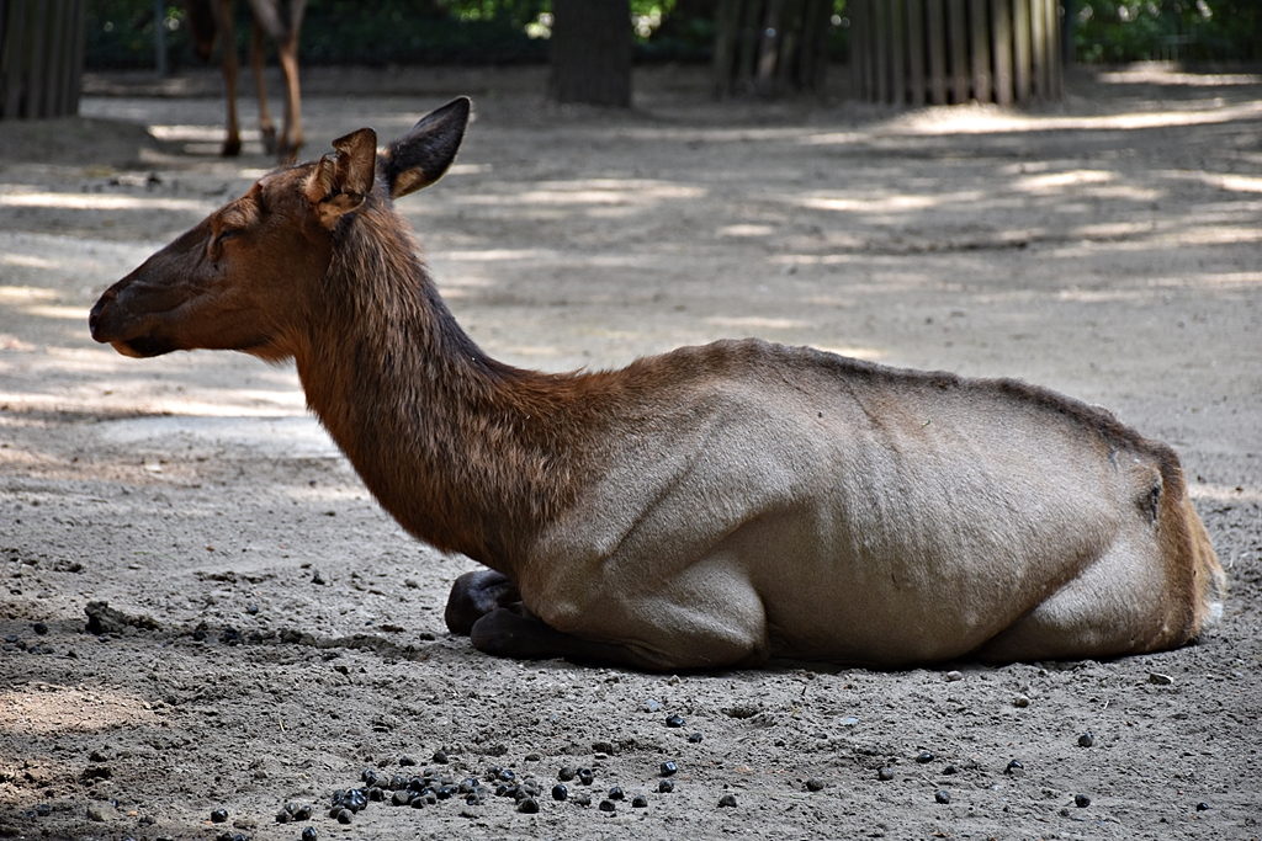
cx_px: 631
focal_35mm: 158
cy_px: 420
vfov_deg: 8.7
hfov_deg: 13.0
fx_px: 5522
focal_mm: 105
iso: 400
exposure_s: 1/160
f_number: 6.3
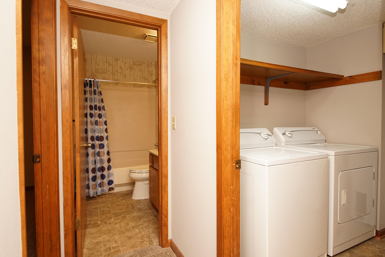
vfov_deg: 67.4
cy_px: 128
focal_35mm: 18
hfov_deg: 90.0
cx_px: 192
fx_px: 193
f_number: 4.5
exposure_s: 1/125
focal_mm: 12
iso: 1600
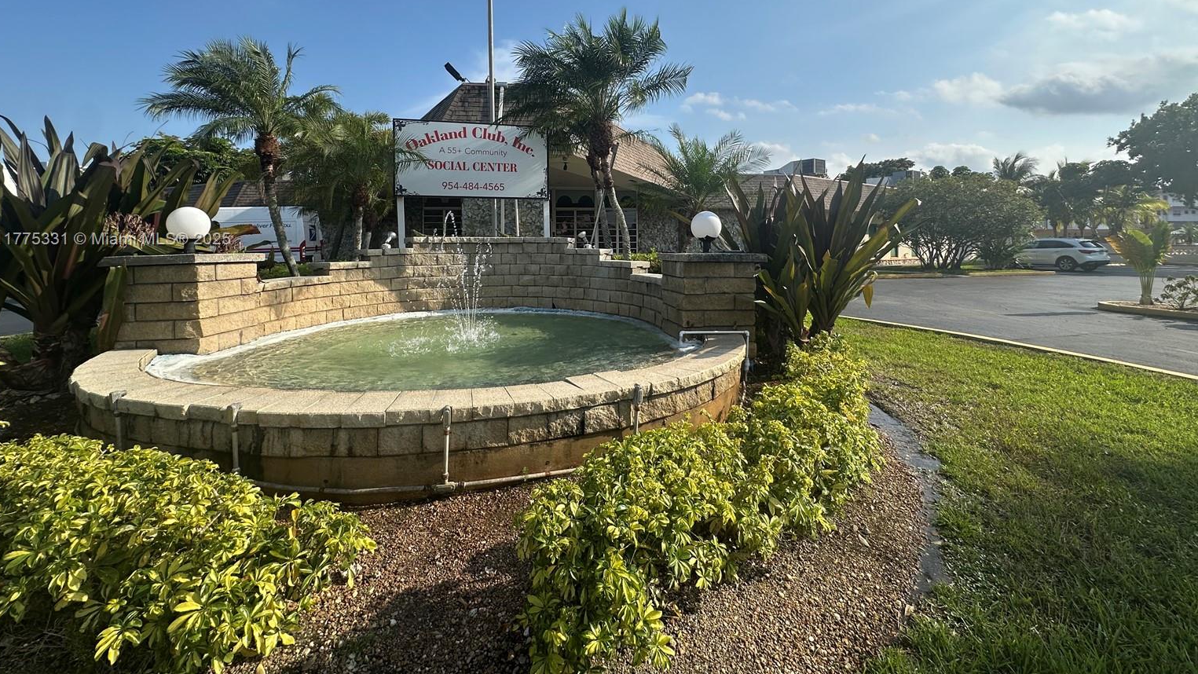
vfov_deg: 65.8
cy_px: 240
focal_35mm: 16
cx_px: 608
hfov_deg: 99.4
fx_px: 508
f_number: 2.2
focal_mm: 2.22
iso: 50
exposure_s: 1/1435
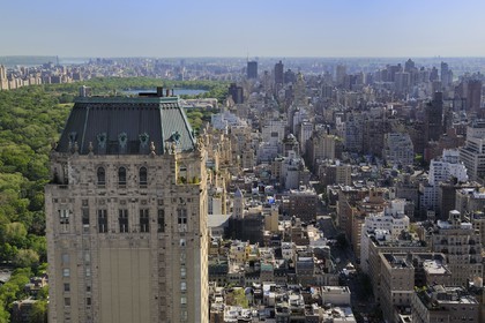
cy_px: 162
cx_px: 242
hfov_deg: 41.1
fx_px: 647
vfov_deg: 28.1
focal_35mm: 48
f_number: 9
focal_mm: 48
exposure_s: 1/160
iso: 200
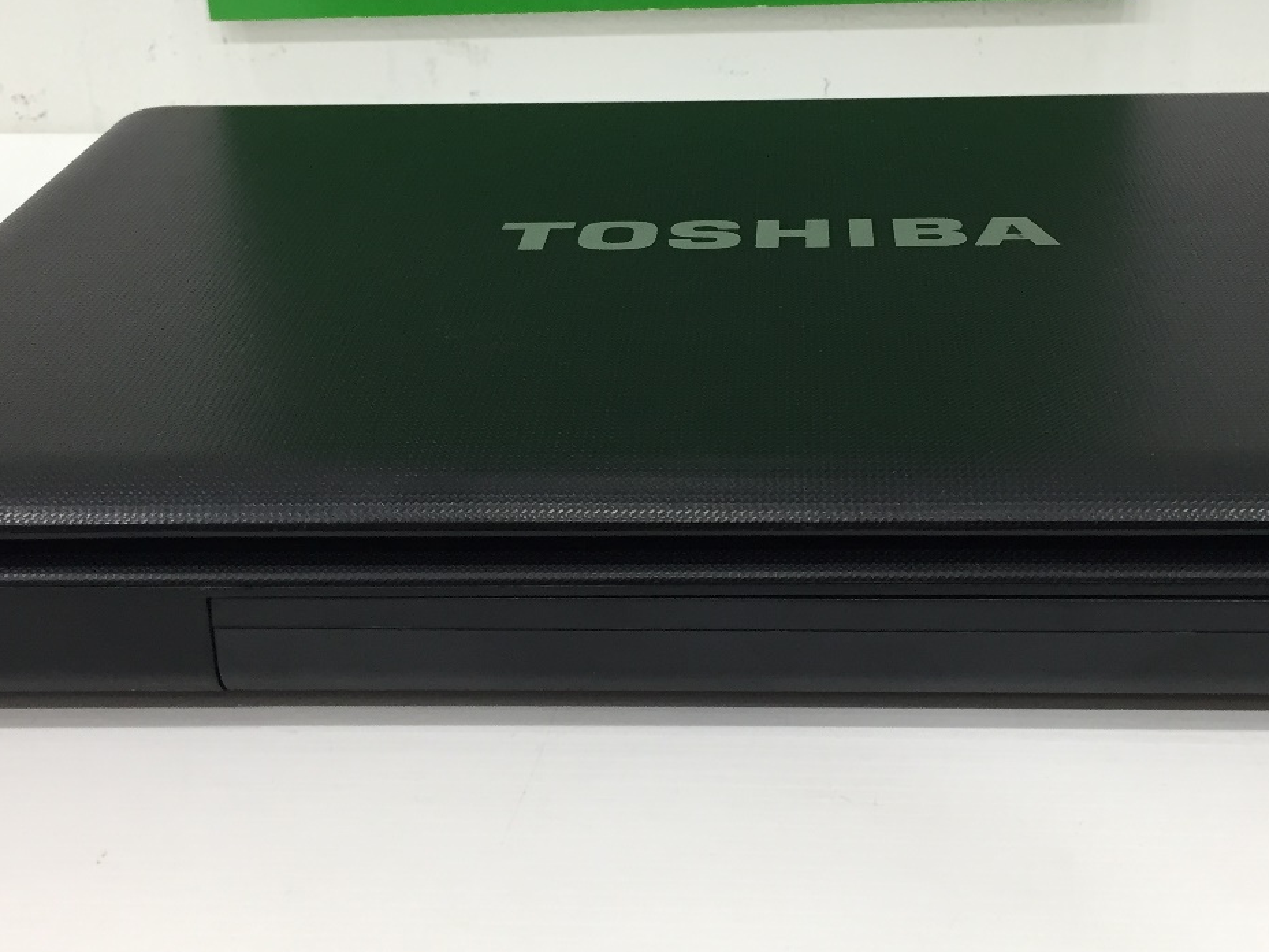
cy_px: 239
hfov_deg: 37.4
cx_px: 732
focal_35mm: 51
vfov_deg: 28.2
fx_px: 1870
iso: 100
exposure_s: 1/33
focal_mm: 4.15
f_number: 2.2
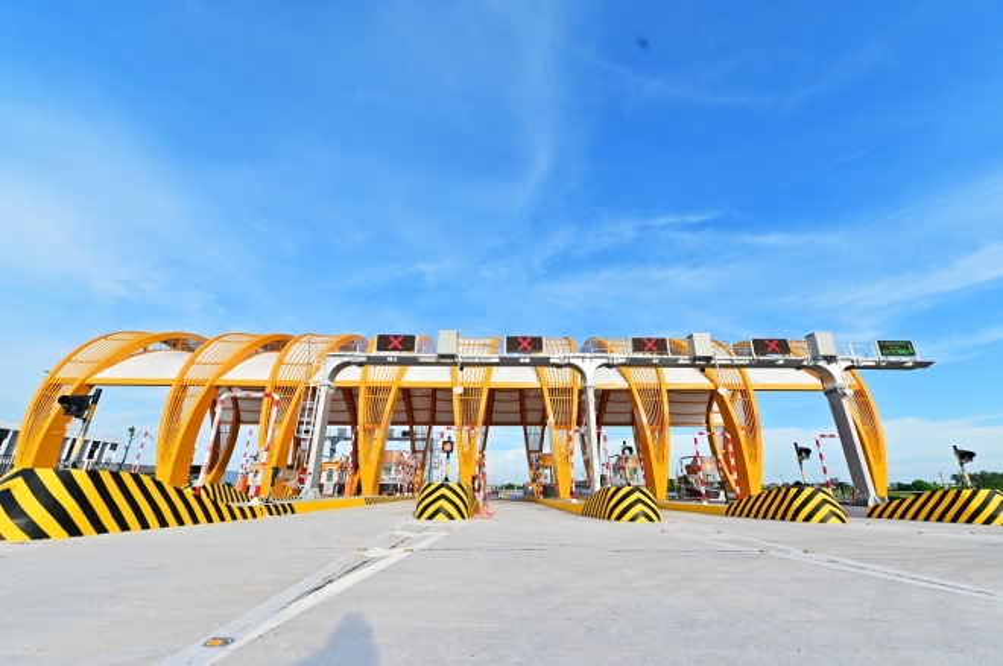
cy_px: 333
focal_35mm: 14
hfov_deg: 104.3
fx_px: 389
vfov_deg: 81.0
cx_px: 502
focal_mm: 14
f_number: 8
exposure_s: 1/320
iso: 100
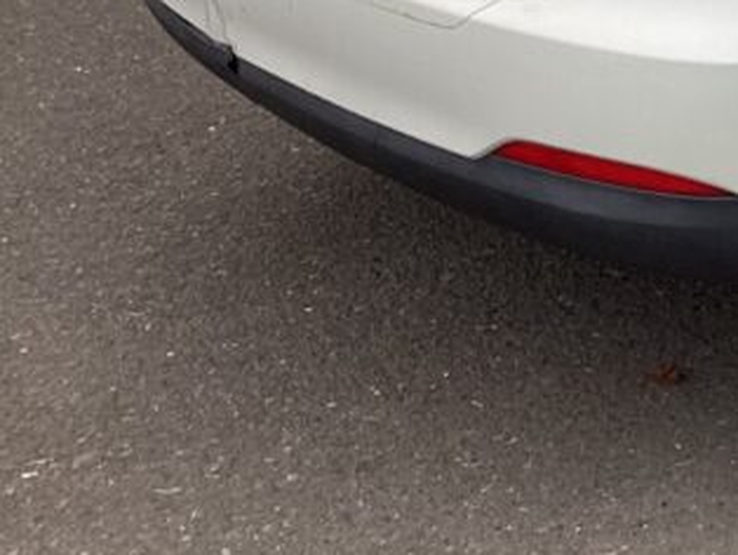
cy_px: -134
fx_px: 2155
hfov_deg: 17.0
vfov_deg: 14.2
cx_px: 1201
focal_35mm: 101
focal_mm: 3.3
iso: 25
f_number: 2.4
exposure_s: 1/271
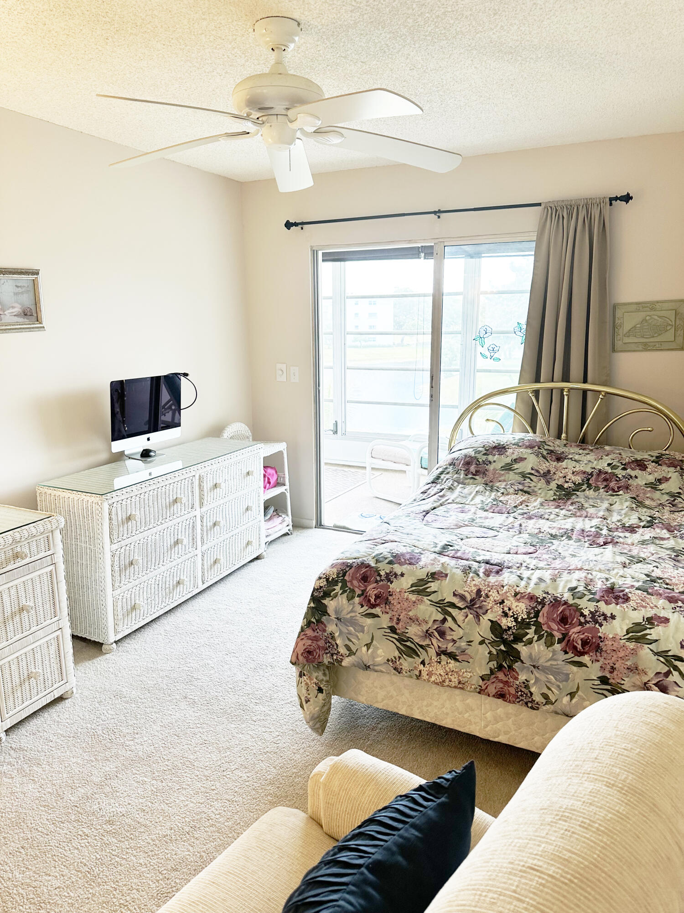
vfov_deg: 71.6
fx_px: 632
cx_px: 342
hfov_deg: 56.8
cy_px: 456
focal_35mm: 24
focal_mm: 6.86
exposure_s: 1/120
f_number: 1.78
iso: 100
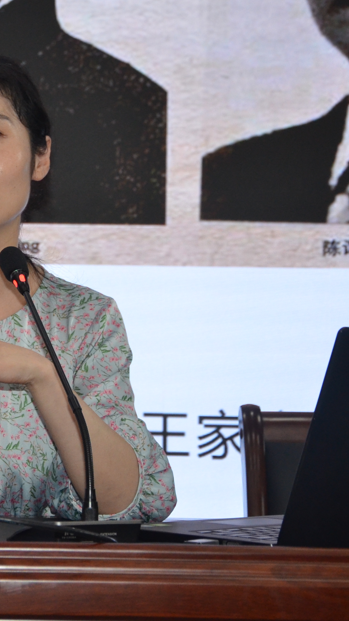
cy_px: 279
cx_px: -24
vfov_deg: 17.9
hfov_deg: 10.0
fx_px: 1975
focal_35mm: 120
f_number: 6.3
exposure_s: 1/250
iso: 1250
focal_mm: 42
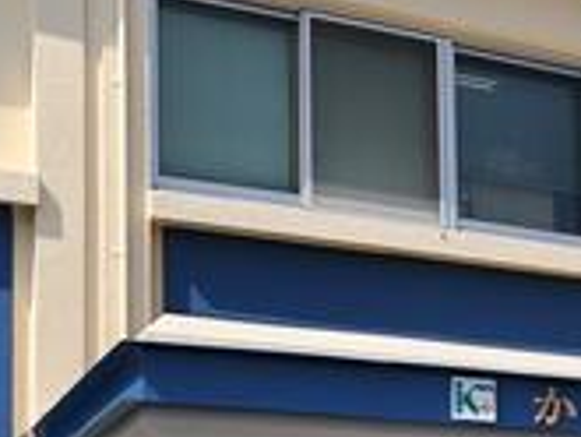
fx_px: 1713
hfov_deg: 17.6
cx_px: 820
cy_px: 585
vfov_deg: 13.9
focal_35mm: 102
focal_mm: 3.99
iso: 20
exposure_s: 1/1869
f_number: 1.8
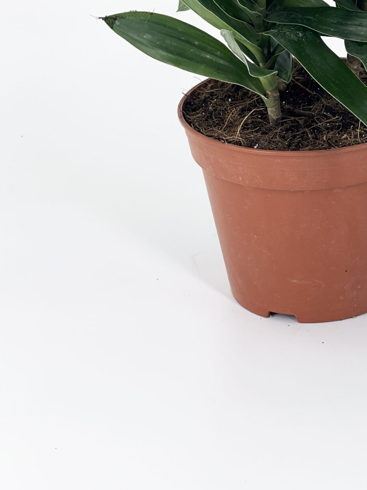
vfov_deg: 14.7
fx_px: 1866
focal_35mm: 132
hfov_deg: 11.2
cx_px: 319
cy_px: -11
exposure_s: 1/138
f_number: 2.2
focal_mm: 7.5
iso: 20
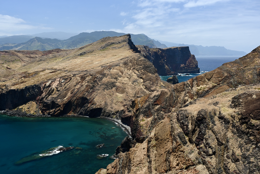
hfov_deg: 50.7
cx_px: 130
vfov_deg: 35.1
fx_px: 274
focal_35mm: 38
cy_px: 87
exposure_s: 1/100
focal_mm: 38
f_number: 9
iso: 100
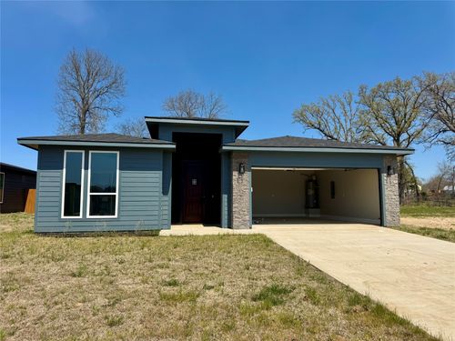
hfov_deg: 71.6
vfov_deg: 56.8
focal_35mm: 24
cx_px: 228
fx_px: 315
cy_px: 170
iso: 80
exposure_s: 1/5814
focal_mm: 6.76
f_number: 1.78
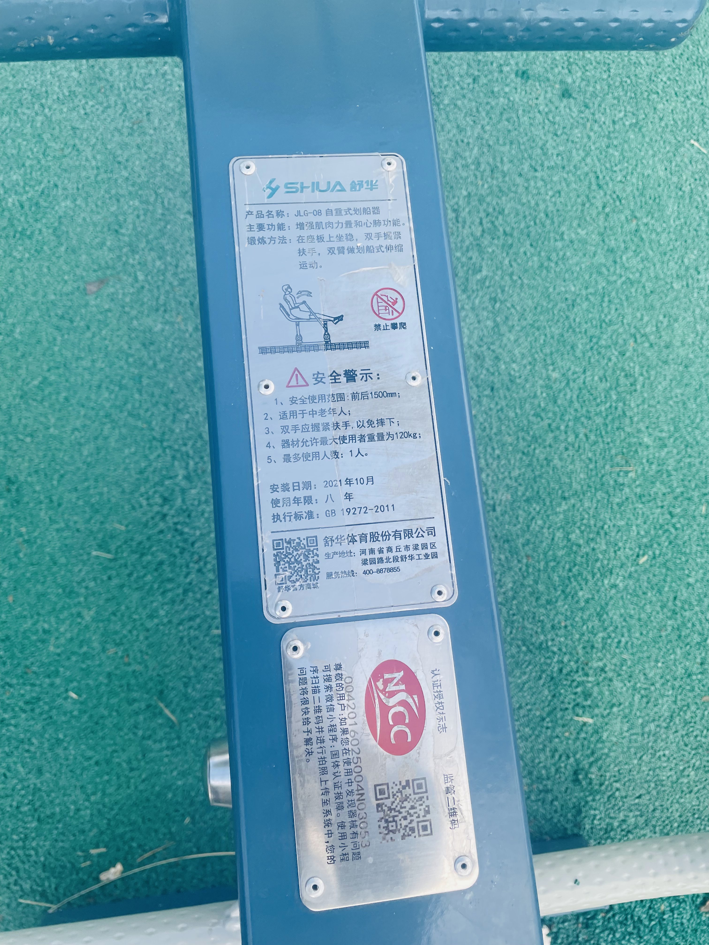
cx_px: 354
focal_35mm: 26
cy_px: 472
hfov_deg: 53.1
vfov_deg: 67.3
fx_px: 710
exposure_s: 1/581
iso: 32
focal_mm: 4.2
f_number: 1.6
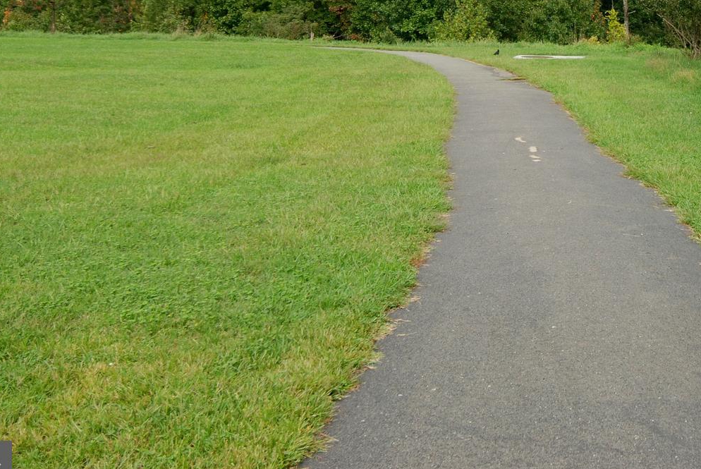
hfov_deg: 28.9
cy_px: 9
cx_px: 578
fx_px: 1325
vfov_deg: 19.5
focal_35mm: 68
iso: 100
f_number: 5.6
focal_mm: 22
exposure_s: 1/125
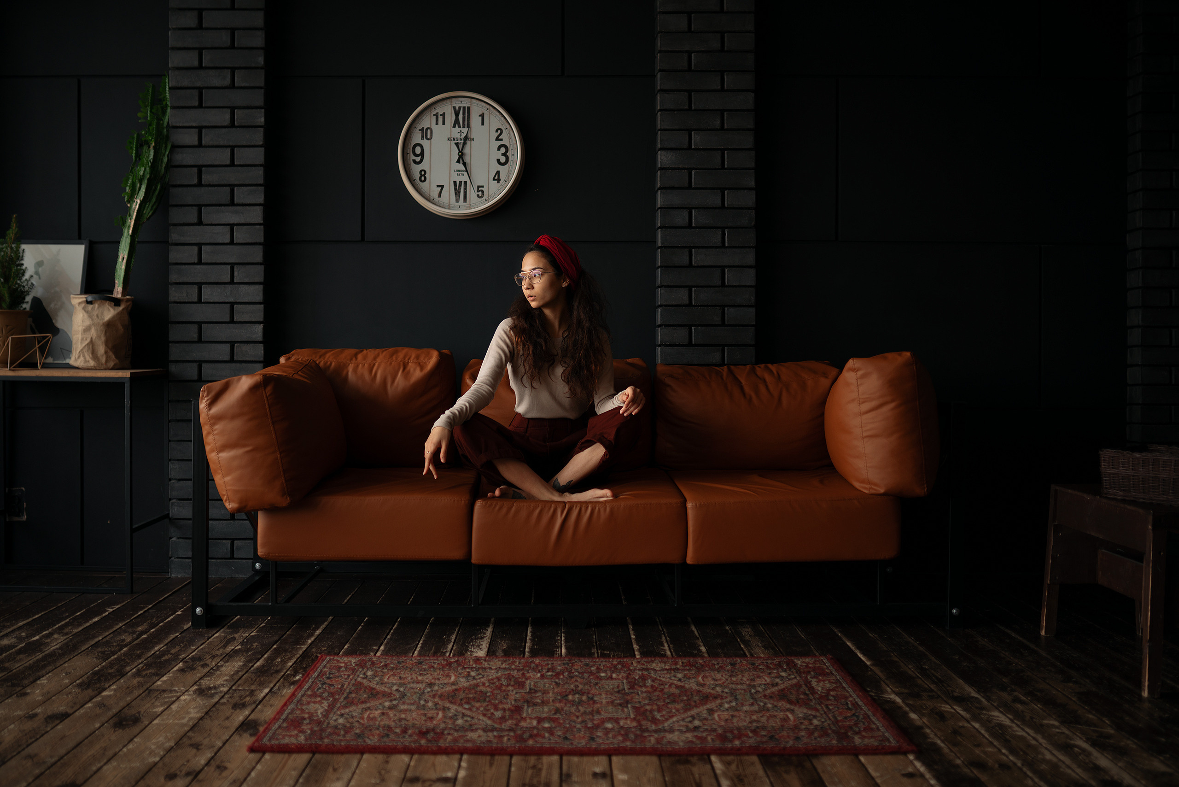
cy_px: 394
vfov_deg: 37.9
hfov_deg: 54.4
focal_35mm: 35
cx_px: 590
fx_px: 1146
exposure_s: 1/30
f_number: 1.4
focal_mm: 35
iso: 100
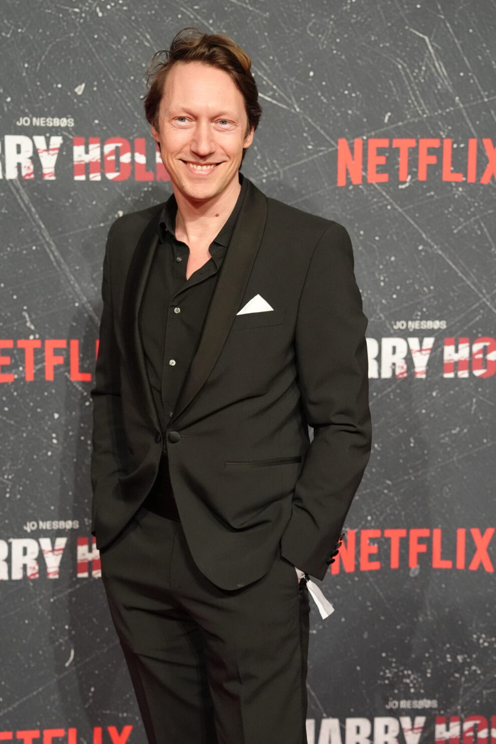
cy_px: 372
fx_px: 1446
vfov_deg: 28.8
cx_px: 248
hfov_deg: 19.5
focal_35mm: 70
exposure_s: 1/160
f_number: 4
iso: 5000
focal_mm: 70
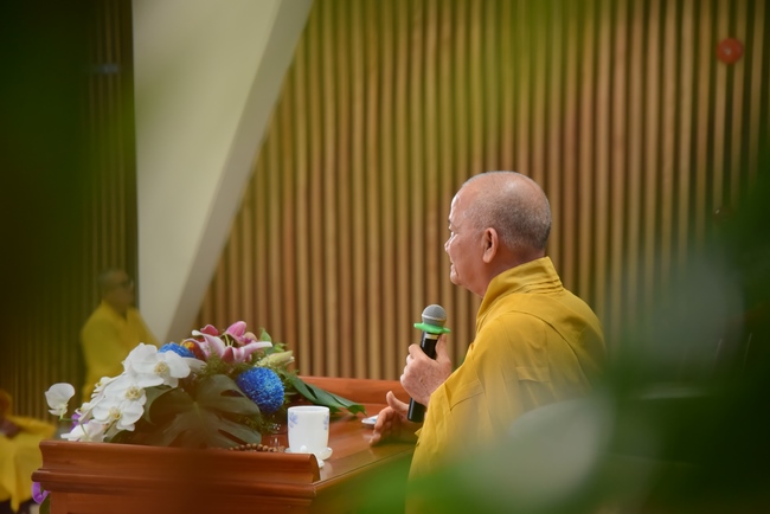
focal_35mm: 120
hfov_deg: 17.1
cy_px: 257
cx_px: 385
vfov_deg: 11.4
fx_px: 2568
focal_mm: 120
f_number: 4.5
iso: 1250
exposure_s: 1/125
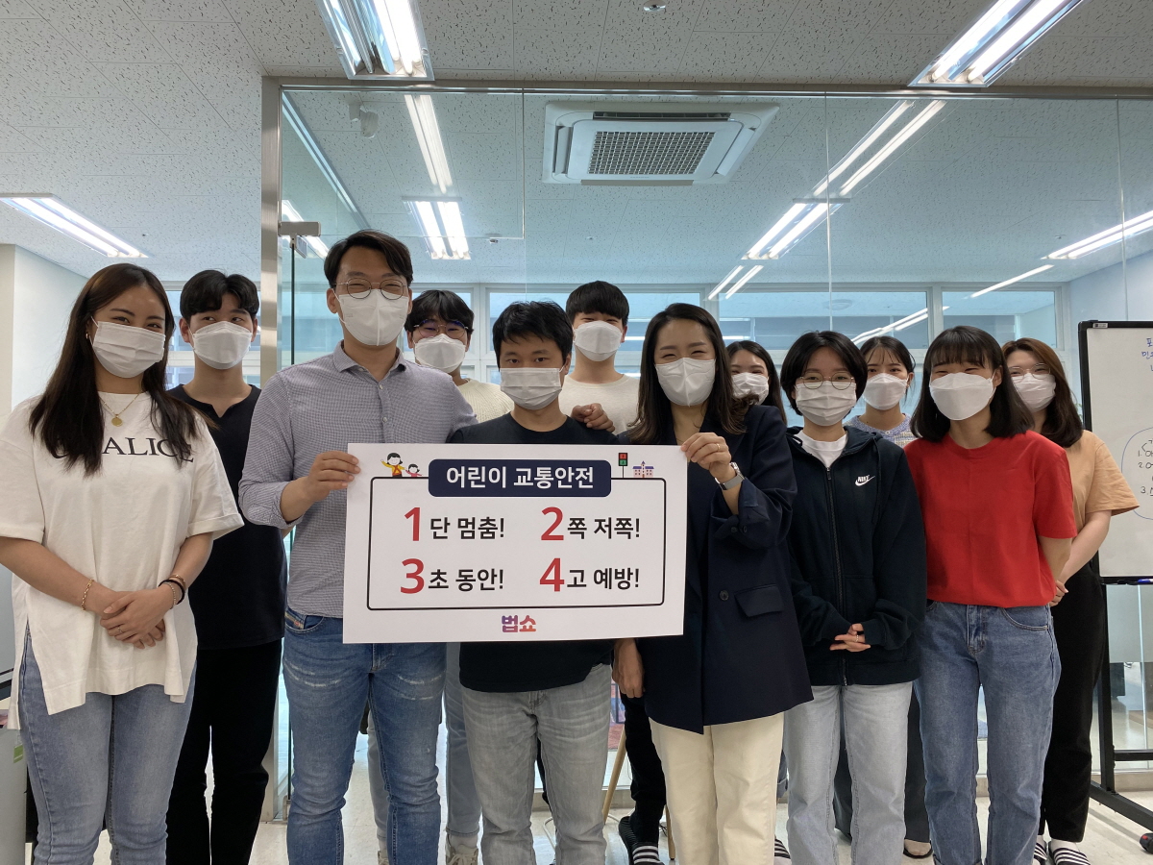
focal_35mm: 26
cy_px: 432
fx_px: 866
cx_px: 576
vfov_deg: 53.1
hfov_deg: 67.3
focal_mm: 4.25
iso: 64
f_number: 1.8
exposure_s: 1/60
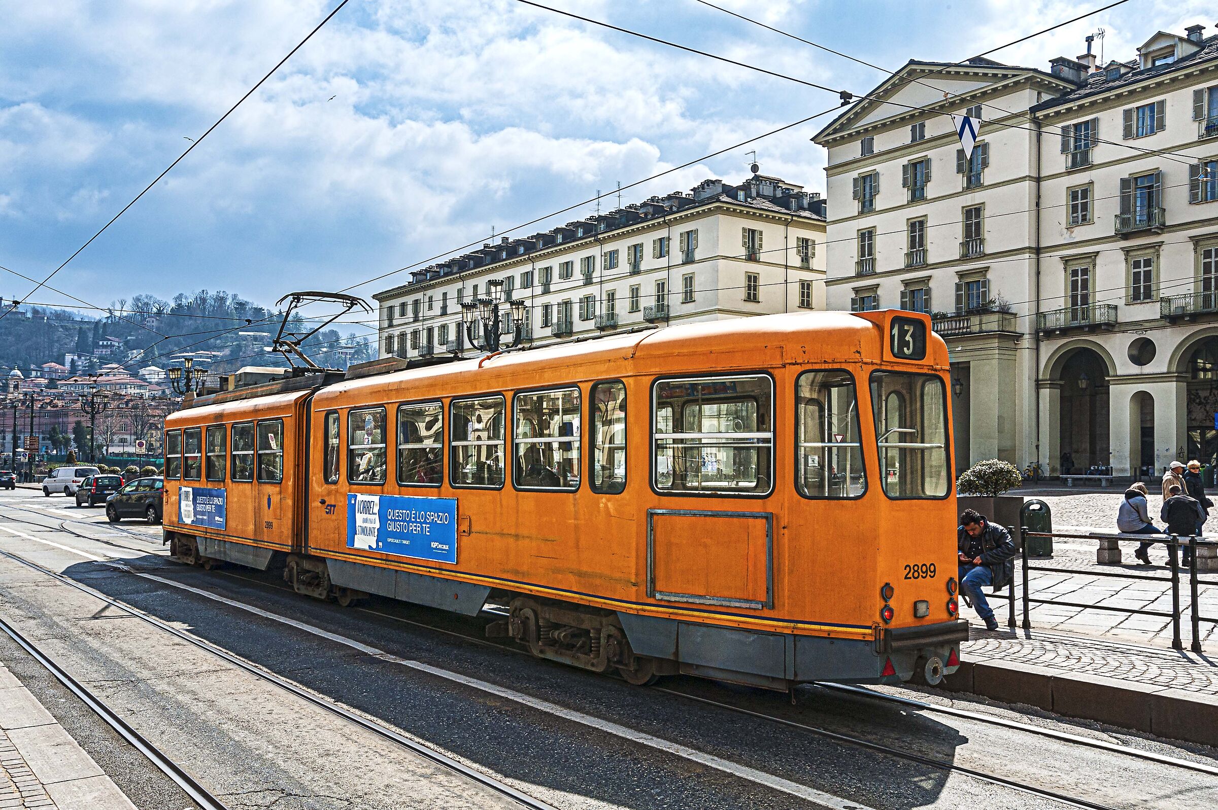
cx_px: 609
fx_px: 1082
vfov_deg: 41.1
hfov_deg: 58.7
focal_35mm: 32
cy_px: 405
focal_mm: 32
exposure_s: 1/200
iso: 400
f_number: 18
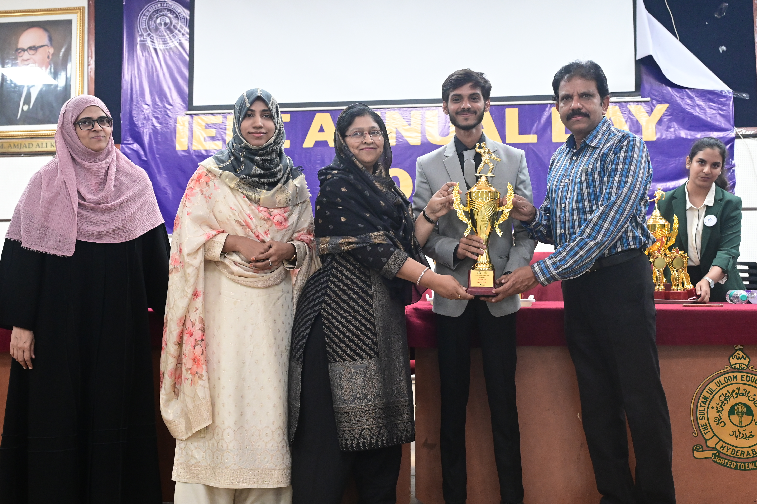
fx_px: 840
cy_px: 227
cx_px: 367
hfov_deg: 48.5
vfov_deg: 33.3
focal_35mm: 40
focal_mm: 34
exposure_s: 1/125
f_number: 5
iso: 5000
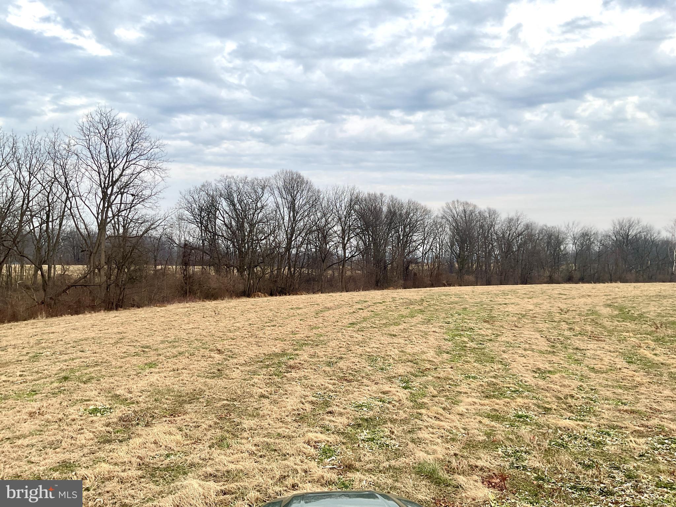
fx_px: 566
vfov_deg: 48.2
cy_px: 254
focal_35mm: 29
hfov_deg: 61.7
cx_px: 338
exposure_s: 1/210
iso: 16
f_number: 1.8
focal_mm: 3
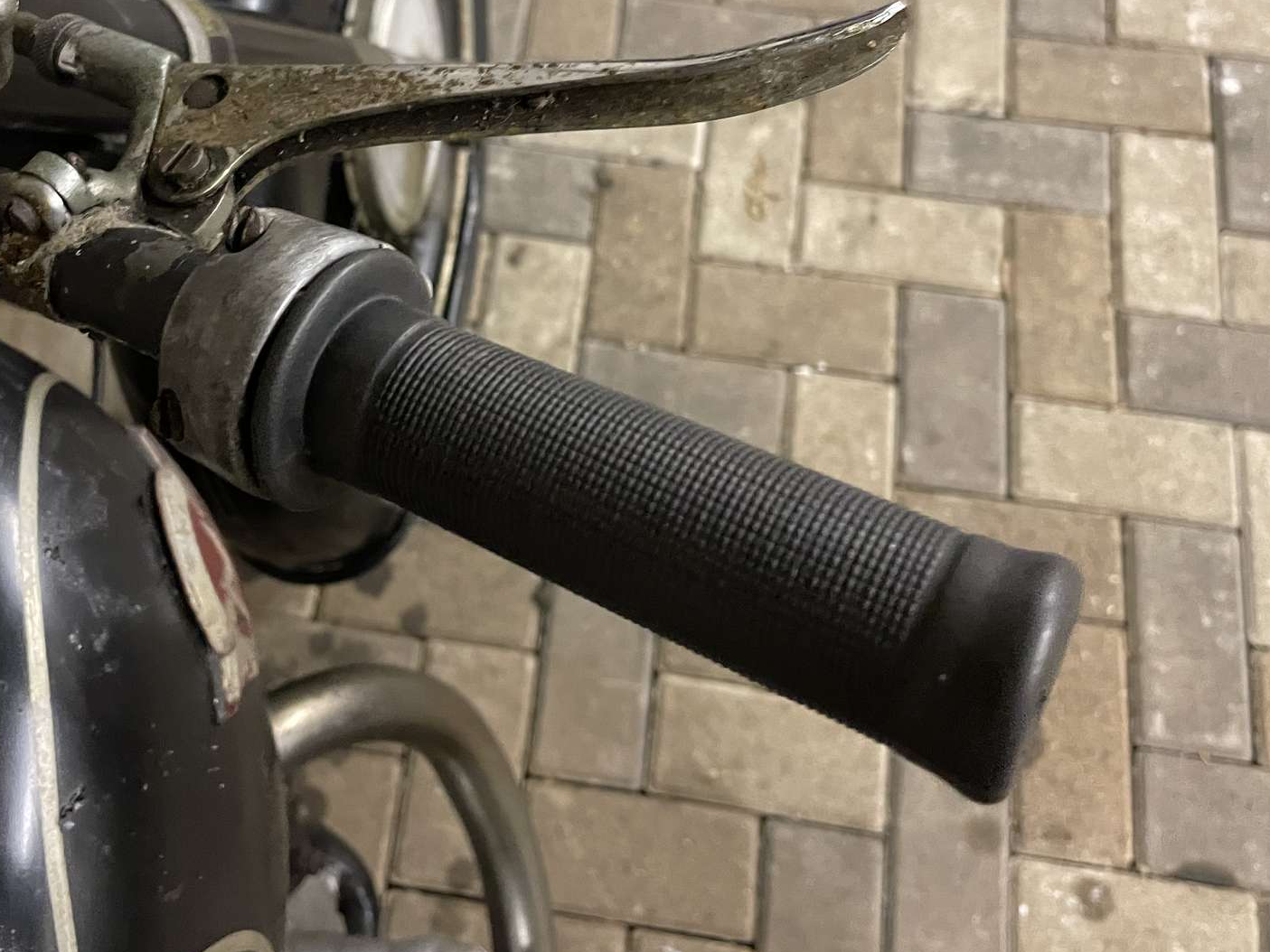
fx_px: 1358
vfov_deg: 38.1
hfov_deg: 49.7
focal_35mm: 37
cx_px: 477
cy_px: 297
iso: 800
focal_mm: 4.2
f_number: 1.6
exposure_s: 1/25
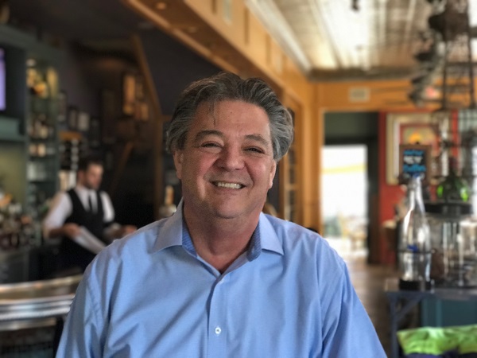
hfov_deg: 33.8
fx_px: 785
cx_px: 238
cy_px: 179
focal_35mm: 57
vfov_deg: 25.7
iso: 320
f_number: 2.8
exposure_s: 1/60
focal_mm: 6.6
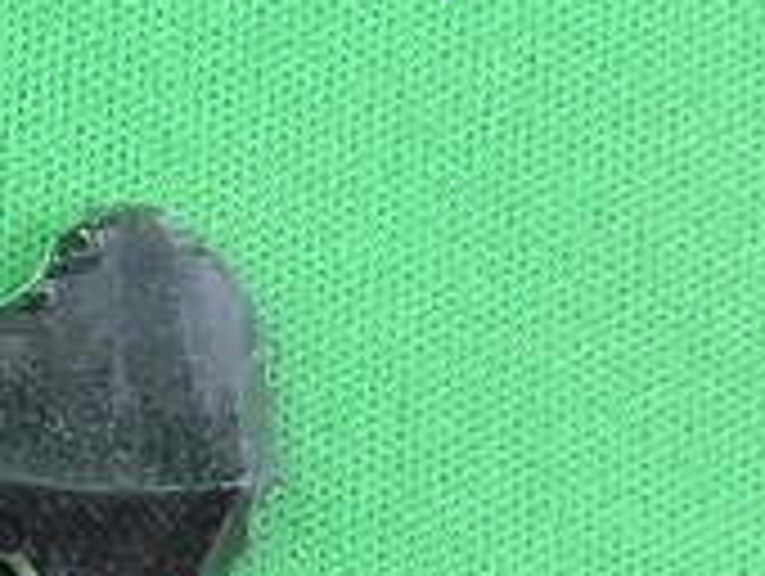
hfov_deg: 11.6
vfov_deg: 9.8
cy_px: 580
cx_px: -853
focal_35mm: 150
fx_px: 3320
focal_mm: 5.9
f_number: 3.6
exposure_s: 1/100
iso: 800
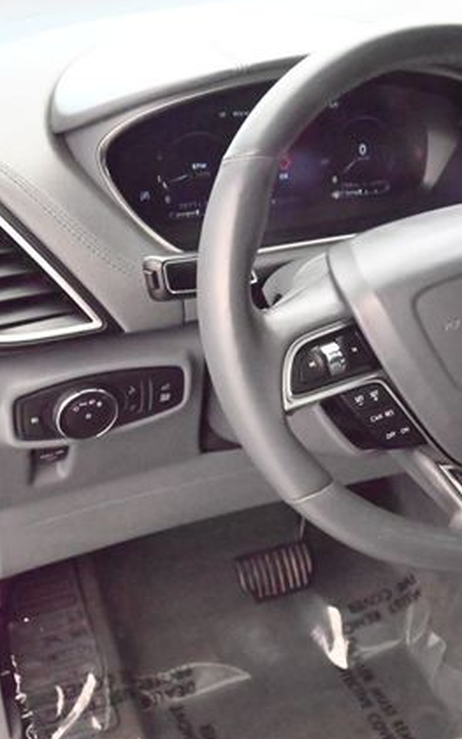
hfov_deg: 19.8
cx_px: 546
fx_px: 1249
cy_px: 367
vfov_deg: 33.0
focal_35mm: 62
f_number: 11
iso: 36000
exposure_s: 1/60
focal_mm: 40
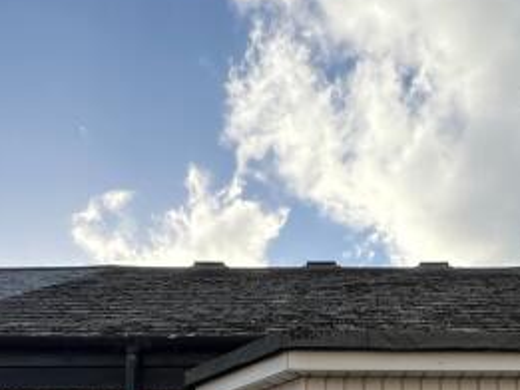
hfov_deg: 37.1
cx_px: 343
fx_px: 766
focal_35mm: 51
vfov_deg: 24.7
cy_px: 511
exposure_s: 1/896
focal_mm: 1.57
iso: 32
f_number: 1.8
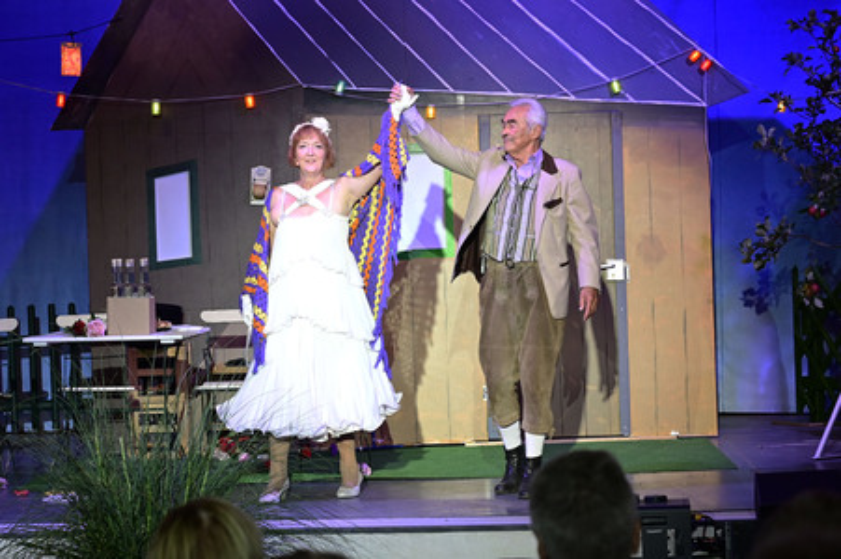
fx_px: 1634
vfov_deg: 19.4
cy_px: 280
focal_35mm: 70
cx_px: 420
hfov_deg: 28.9
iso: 2000
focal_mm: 70
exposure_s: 1/500
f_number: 5
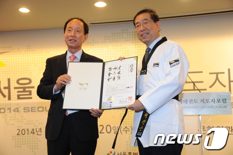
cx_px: 116
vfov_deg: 28.1
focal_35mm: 48
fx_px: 311
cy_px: 78
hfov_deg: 41.1
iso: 2500
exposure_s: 1/100
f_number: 5
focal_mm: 48
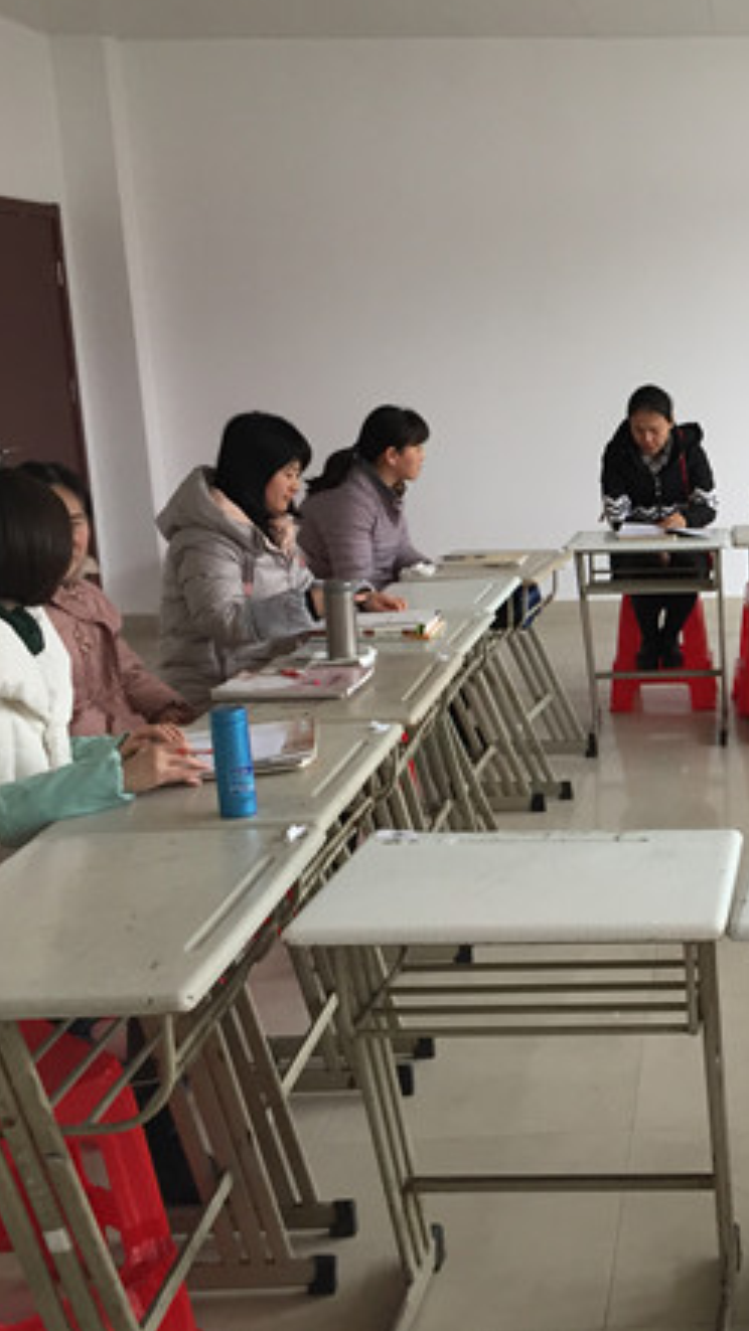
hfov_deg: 25.9
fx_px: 1519
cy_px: 655
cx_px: 800
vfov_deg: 47.4
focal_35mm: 43
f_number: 2.2
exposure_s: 1/33
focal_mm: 4.15
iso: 50
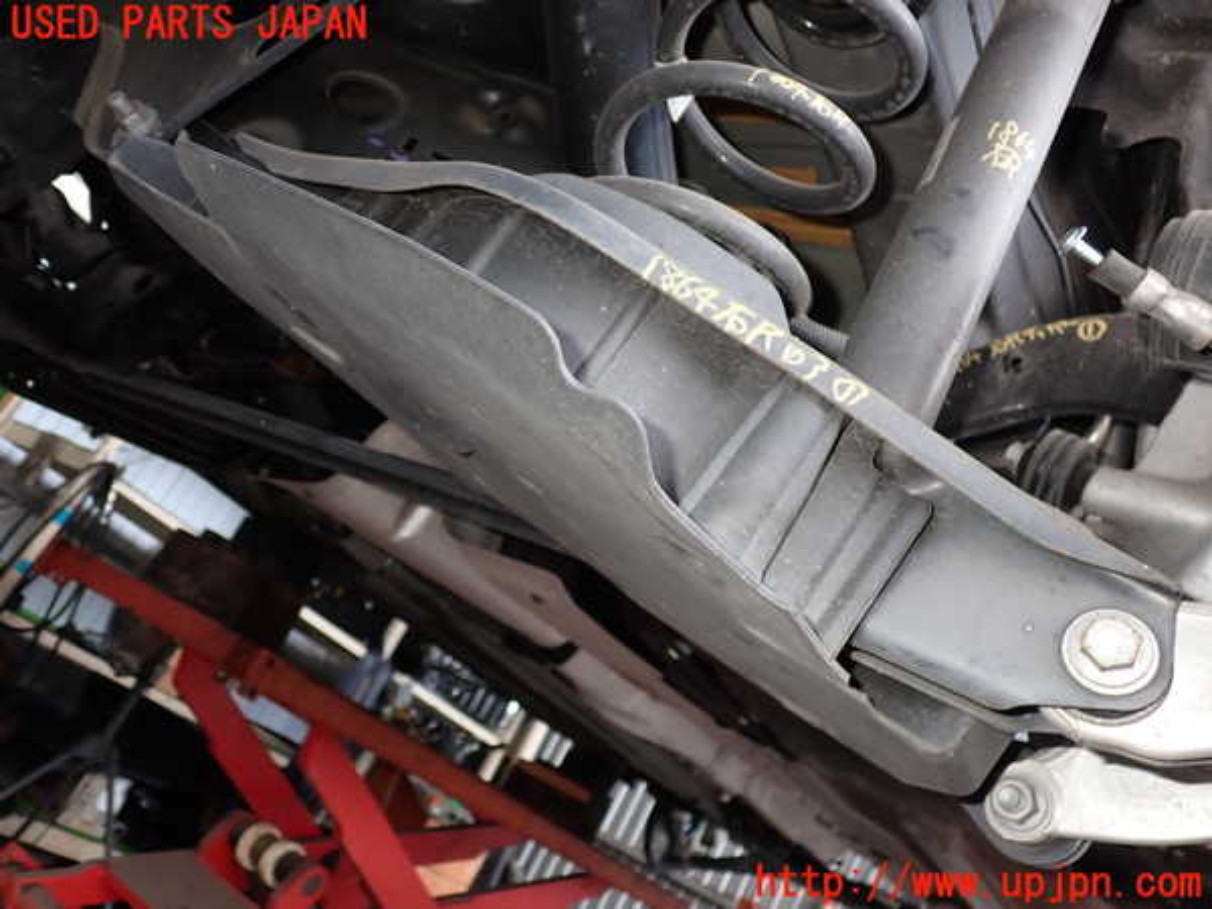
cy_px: 454
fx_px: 1050
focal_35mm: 30
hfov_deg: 60.0
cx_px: 606
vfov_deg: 46.8
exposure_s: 1/60
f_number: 2.3
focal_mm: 5.4
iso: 100
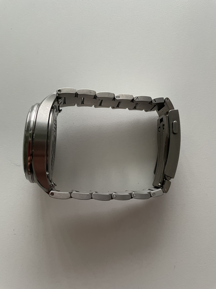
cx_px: 108
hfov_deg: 53.1
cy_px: 144
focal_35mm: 26
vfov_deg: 67.3
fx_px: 216
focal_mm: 4.2
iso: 250
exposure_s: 1/60
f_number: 1.6
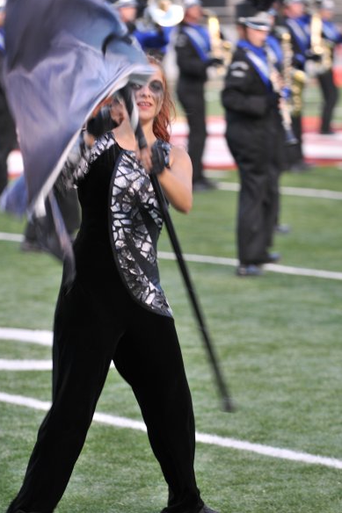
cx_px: 167
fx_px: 2745
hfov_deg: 7.1
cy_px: 257
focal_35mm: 193
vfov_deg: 10.7
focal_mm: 125
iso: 200
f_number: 2.8
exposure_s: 1/80
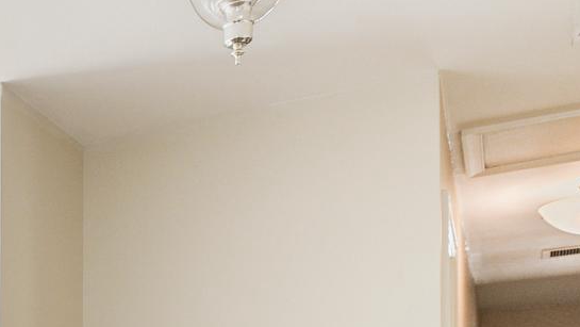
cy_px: 573
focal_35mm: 63
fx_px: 969
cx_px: -378
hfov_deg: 23.4
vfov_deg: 16.3
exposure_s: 1/13
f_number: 8
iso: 400
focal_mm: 16
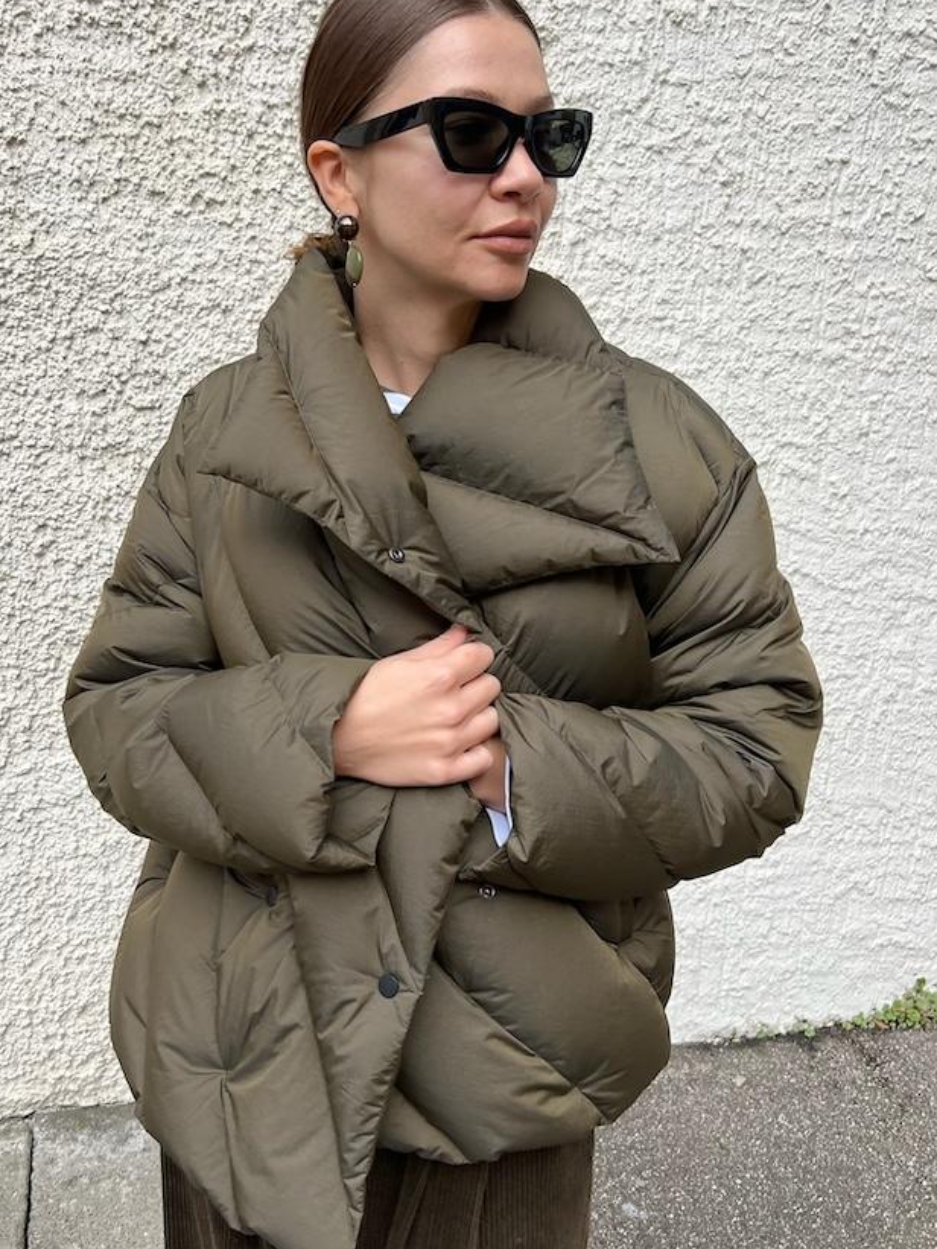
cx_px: 414
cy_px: 561
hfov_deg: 45.4
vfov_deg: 58.2
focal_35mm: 31
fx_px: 1119
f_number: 1.5
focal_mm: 5.7
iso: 50
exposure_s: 1/786
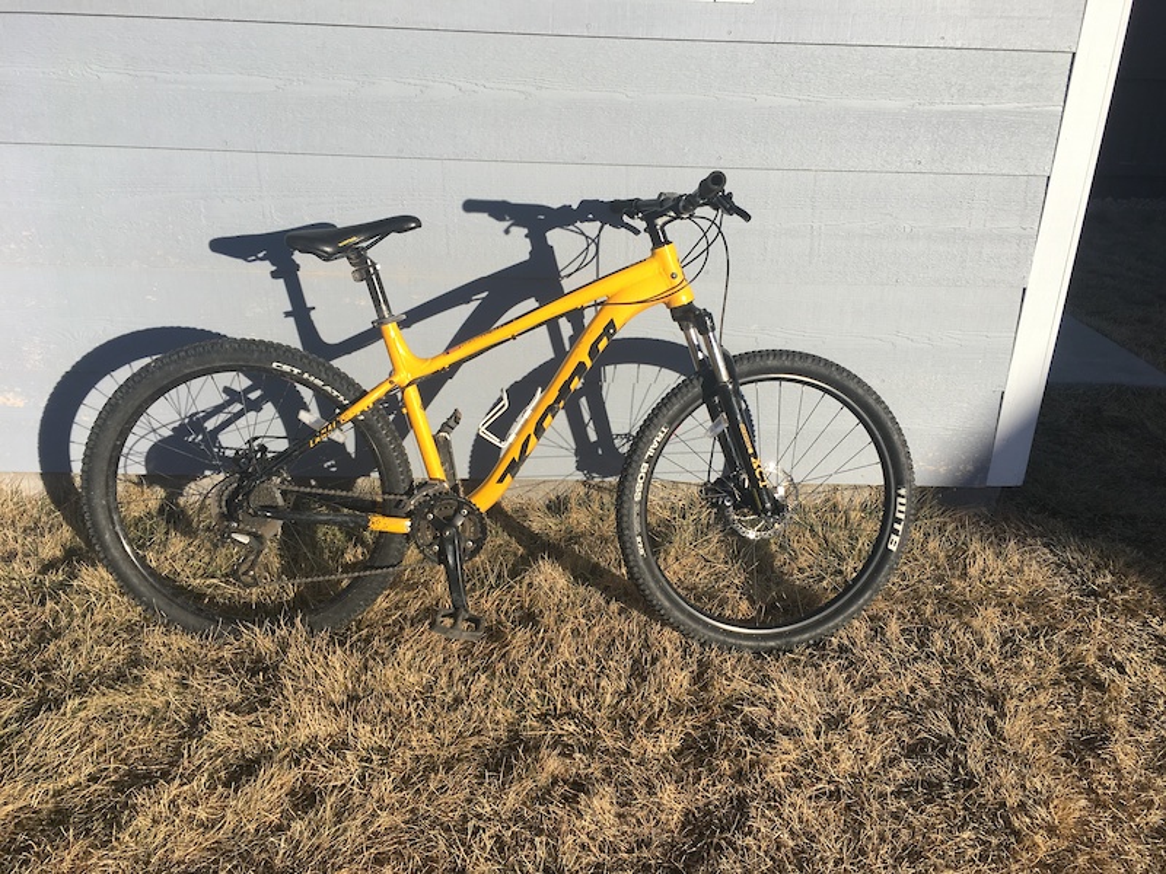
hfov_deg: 61.7
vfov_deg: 48.2
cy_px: 437
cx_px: 583
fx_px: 977
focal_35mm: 29
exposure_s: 1/1399
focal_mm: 4.15
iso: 25
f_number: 2.2
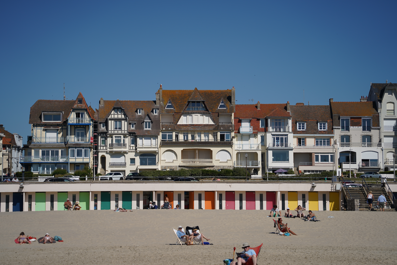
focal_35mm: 114
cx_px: 198
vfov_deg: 12.0
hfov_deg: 17.9
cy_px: 132
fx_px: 1257
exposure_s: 1/2000
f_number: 5
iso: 100
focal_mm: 114
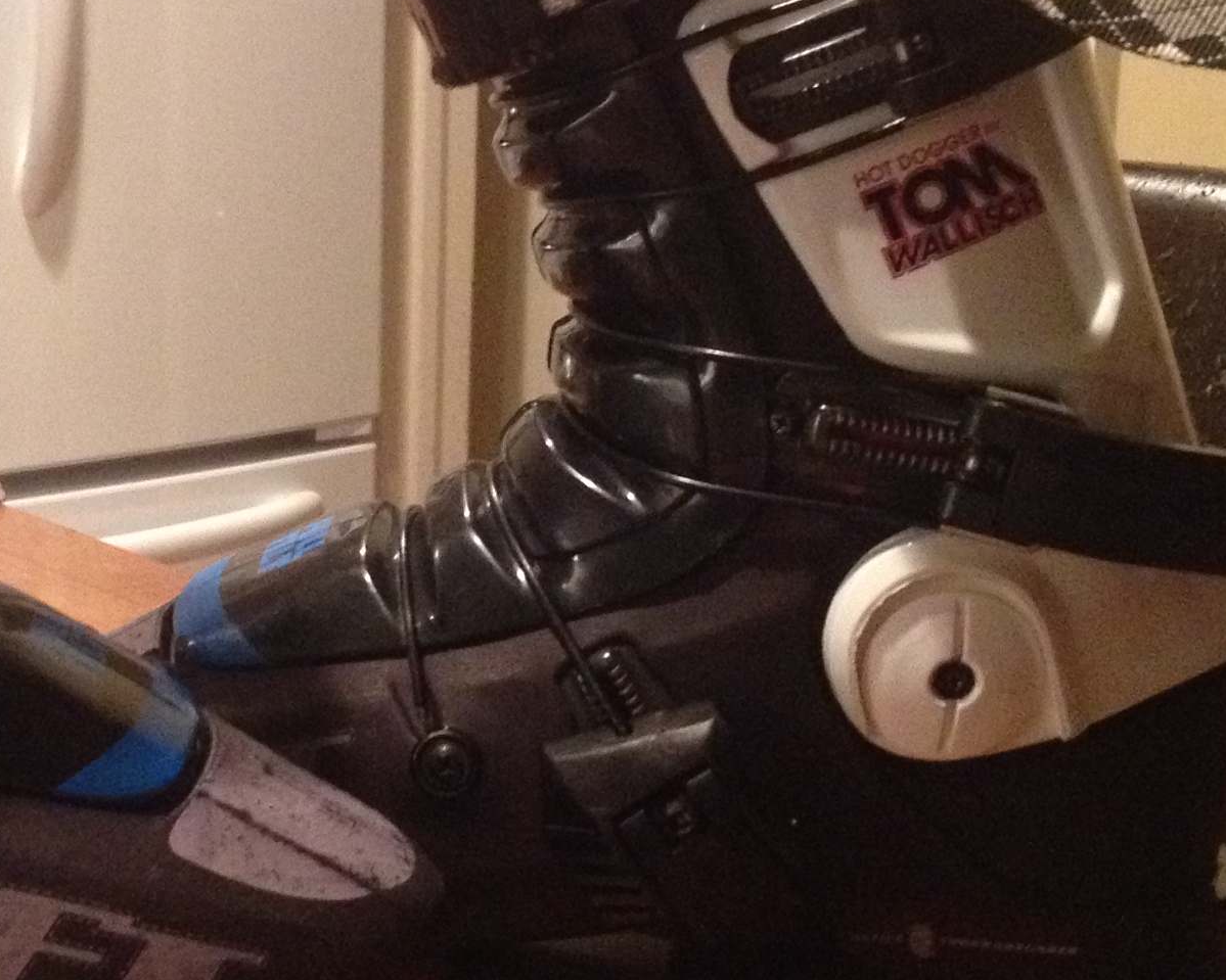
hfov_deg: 20.3
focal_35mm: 93
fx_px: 3374
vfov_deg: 16.5
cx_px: 222
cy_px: 368
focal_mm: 4.28
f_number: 2.4
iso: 500
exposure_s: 1/15
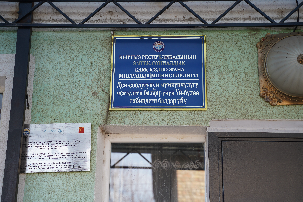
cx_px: 152
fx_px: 631
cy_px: 101
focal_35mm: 75
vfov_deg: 18.2
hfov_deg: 27.0
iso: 125
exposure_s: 1/160
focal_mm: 75
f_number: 4
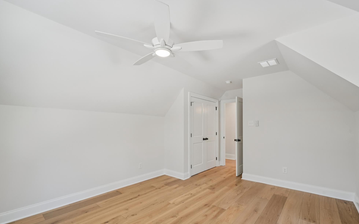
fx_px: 157
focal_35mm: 16
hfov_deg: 97.8
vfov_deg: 71.0
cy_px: 124
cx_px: 188
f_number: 8
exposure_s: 1/30
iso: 400
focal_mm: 15
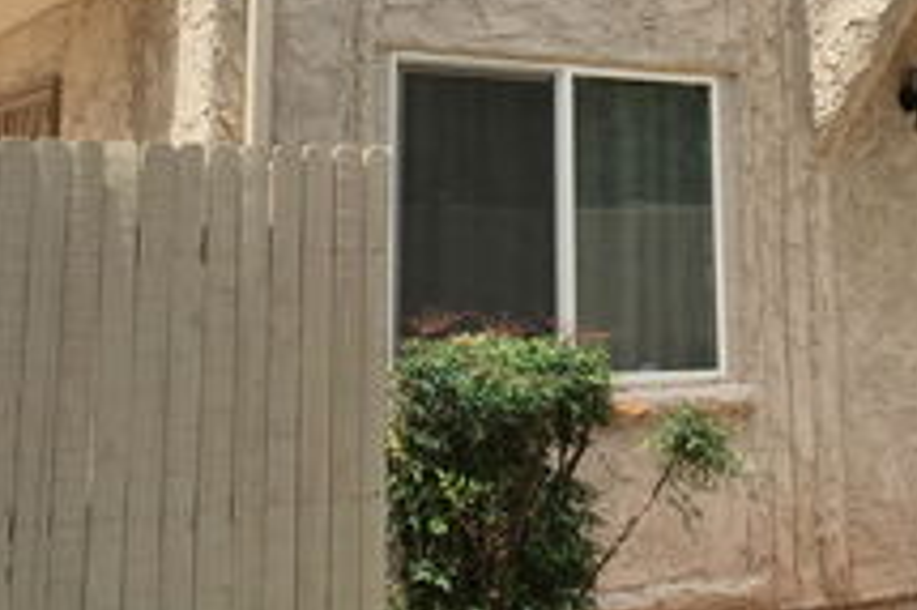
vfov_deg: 21.4
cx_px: 429
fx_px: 1527
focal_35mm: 60
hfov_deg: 33.4
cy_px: -64
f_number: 2.2
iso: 32
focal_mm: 4.15
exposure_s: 1/1099
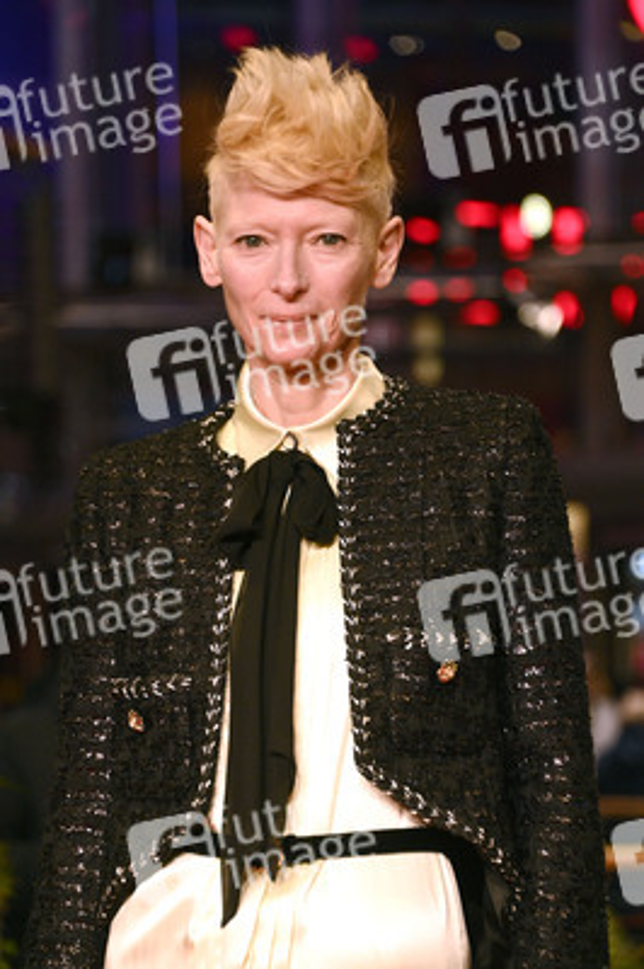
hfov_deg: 8.1
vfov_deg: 12.1
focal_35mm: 170
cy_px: 484
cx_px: 322
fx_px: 4569
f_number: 5.6
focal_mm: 170
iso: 5000
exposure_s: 1/250
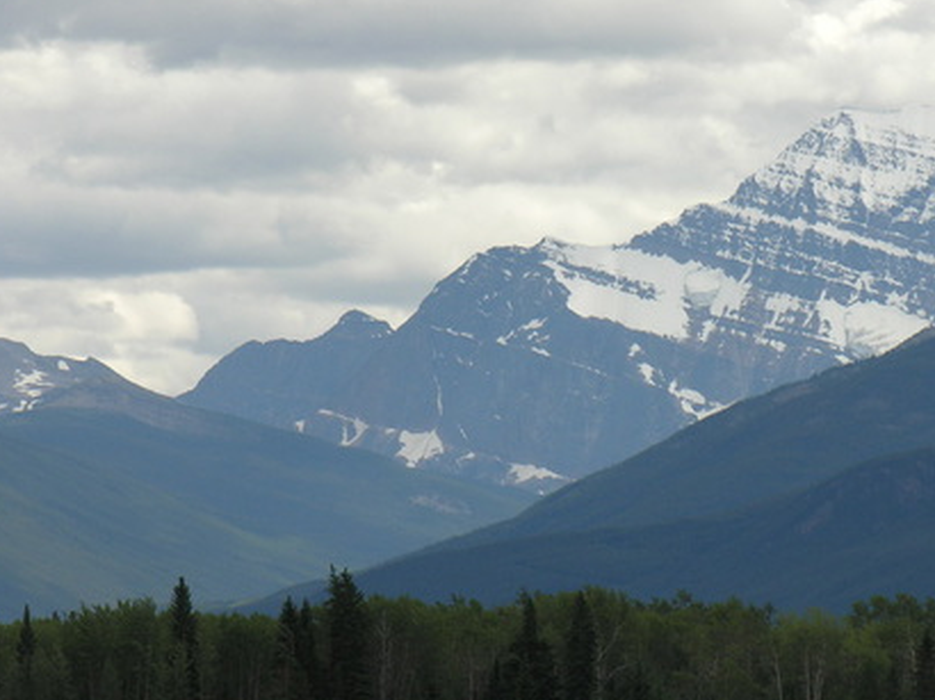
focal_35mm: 328
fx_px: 8854
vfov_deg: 4.5
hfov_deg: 6.0
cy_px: 439
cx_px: 657
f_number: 7.3
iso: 50
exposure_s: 1/176
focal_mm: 49
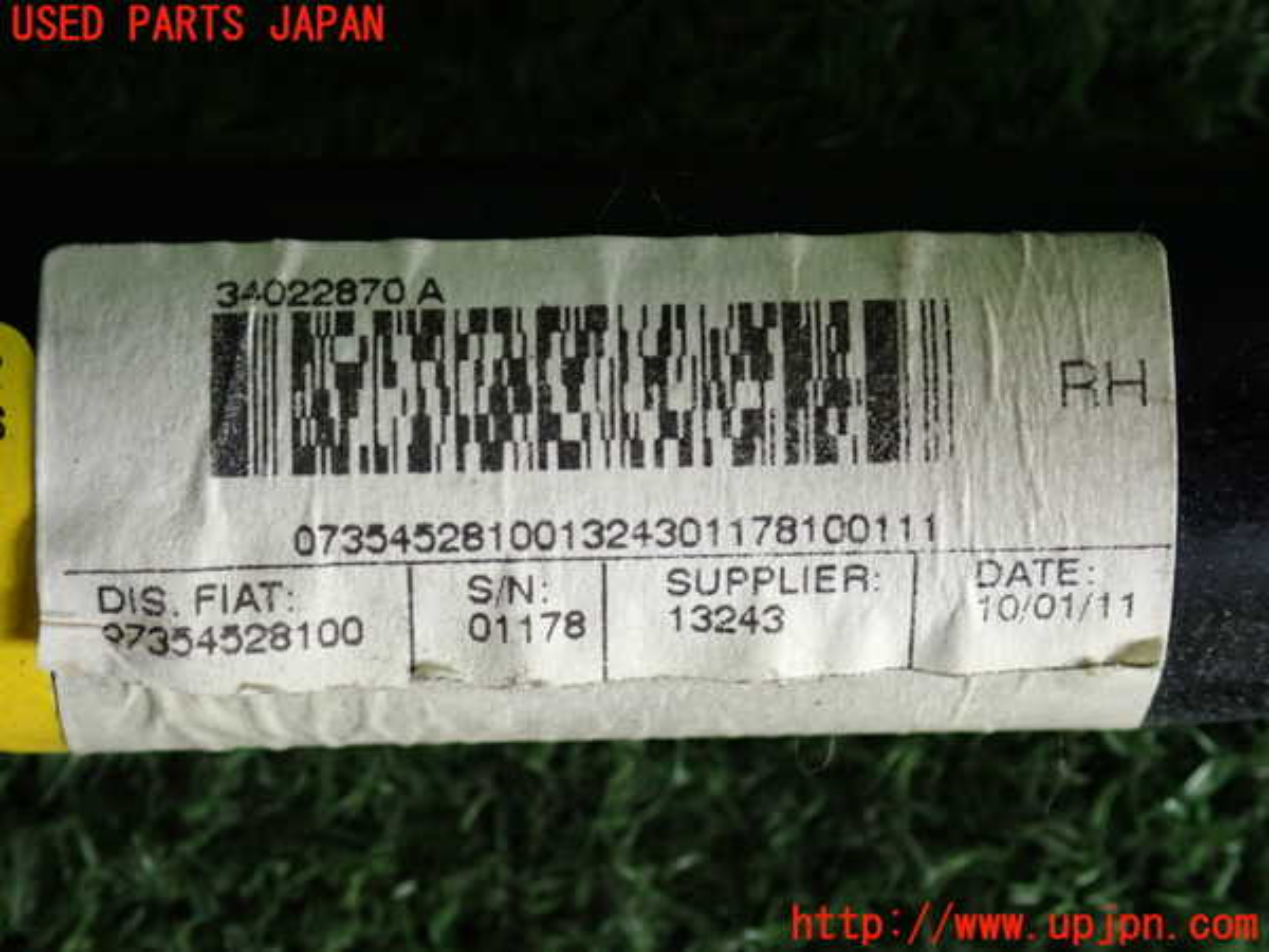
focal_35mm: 94
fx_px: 3446
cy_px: 476
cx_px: 634
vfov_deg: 15.7
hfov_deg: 20.9
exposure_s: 1/125
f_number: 4.7
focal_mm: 16.79
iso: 500
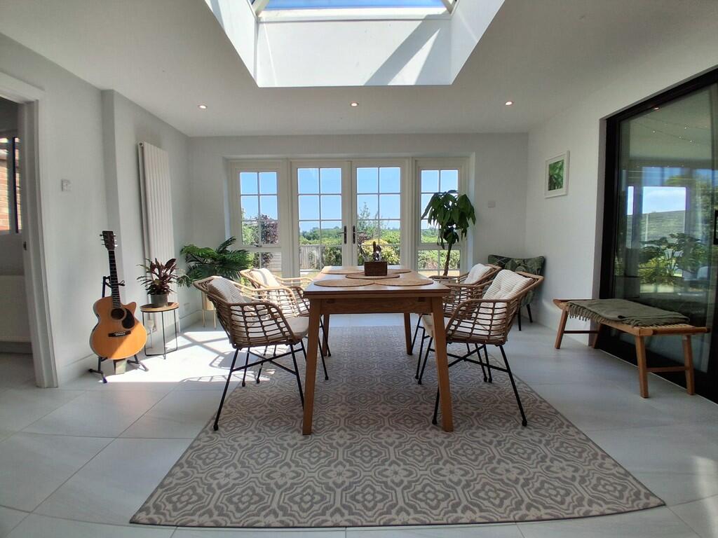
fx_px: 353
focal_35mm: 17
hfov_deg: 91.0
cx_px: 359
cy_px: 269
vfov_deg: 74.7
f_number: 2.2
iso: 50
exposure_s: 1/809
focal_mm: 1.4
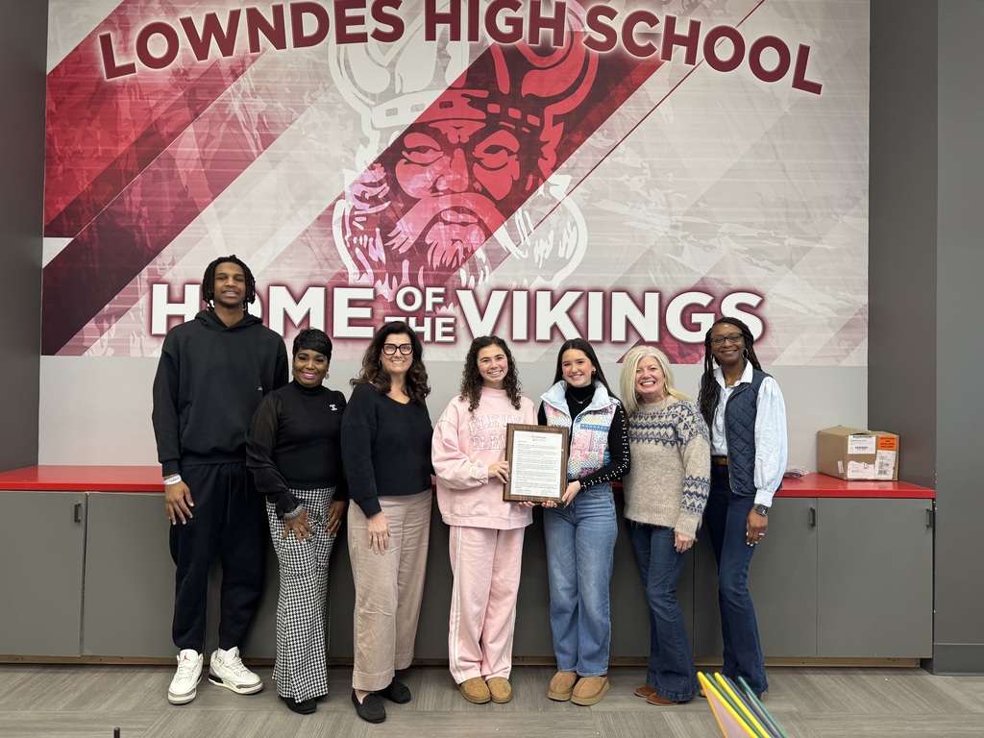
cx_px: 492
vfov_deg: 56.8
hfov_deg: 71.6
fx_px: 682
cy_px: 369
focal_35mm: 24
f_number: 1.78
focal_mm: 6.76
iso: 125
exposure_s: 1/60
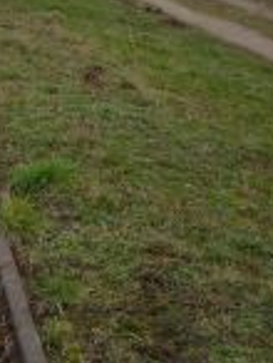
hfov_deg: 13.7
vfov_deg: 17.7
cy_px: -82
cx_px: -69
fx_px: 1101
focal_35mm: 105
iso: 100
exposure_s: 1/125
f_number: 4
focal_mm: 5.2
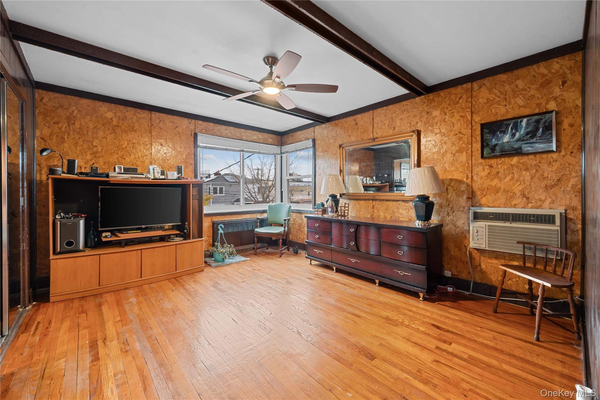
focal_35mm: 14
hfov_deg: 104.3
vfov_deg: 81.2
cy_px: 200
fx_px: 233
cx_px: 300
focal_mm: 14
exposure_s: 1
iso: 800
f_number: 10
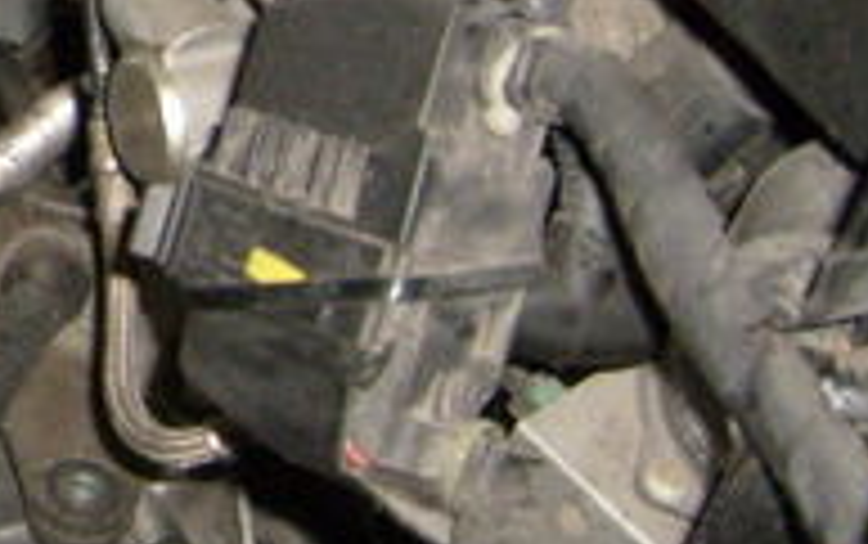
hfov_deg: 15.6
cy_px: -117
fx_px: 2912
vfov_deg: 10.5
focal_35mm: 123
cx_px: -445
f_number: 2.8
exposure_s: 1/45
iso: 100
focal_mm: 5.8
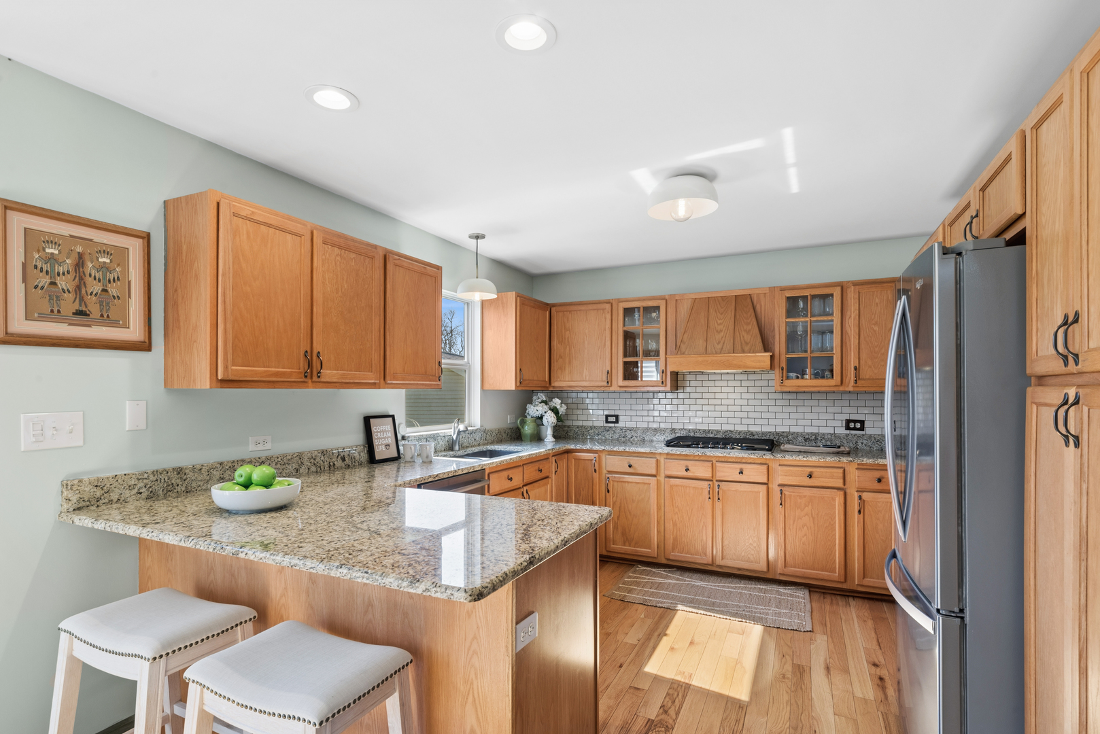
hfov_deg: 93.3
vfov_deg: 70.5
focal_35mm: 17
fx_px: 520
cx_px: 550
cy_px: 367
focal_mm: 17
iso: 200
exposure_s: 1/25
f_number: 11
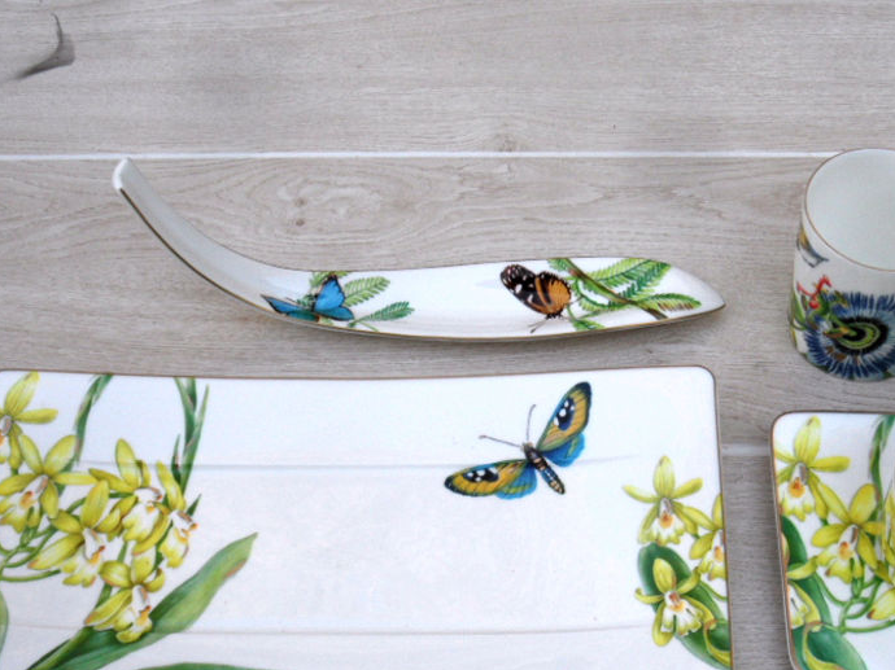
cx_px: 562
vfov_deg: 25.0
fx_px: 1499
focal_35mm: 58
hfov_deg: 33.1
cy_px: 465
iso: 80
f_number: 3.6
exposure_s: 1/250
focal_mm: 6.5
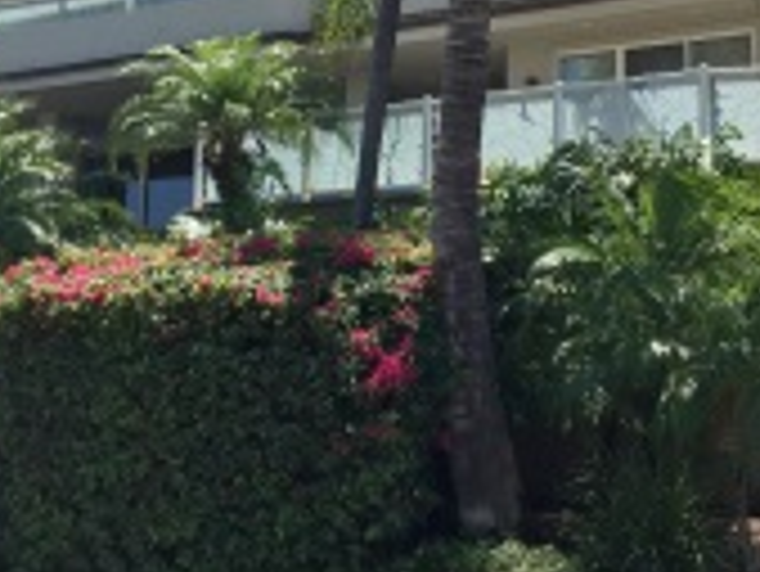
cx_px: 425
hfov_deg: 29.8
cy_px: 86
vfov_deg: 22.2
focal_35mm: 65
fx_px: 1428
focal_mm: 4.15
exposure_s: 1/1582
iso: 32
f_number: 2.2
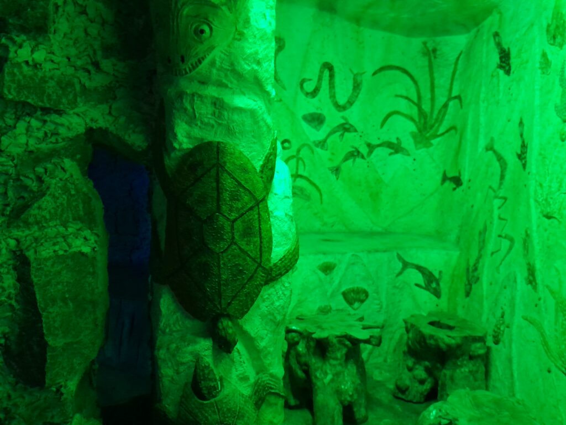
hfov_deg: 67.3
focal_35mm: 26
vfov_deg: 53.1
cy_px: 212
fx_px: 425
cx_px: 283
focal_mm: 3.98
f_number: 1.8
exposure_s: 1/10
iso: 1000
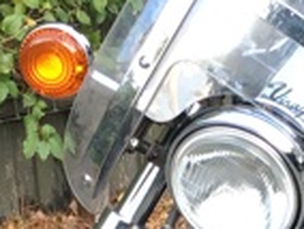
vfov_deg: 7.0
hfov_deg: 9.3
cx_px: 362
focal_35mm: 209
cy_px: 334
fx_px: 1839
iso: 25
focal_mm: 4.15
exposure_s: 1/33
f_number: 2.2
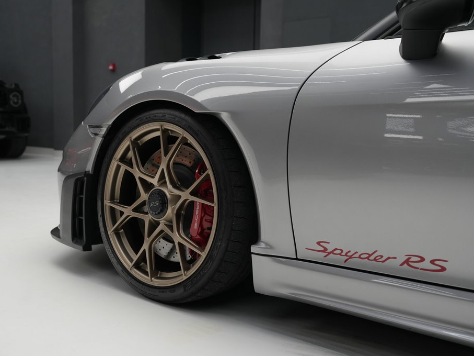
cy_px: 178
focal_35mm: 38
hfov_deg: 49.0
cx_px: 229
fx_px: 520
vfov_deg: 37.7
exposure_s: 1/40
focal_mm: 35
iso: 640
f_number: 4
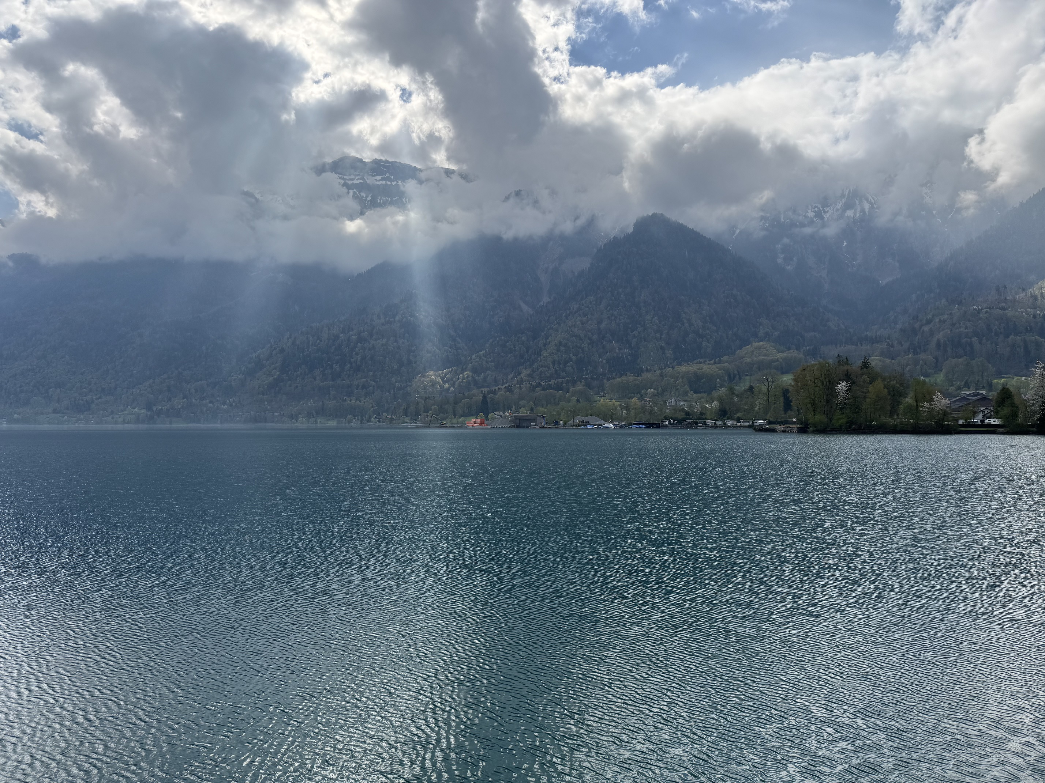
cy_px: 392
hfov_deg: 71.6
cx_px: 522
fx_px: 725
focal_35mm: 24
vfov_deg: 56.8
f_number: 1.78
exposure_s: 1/5348
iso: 80
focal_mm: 6.76
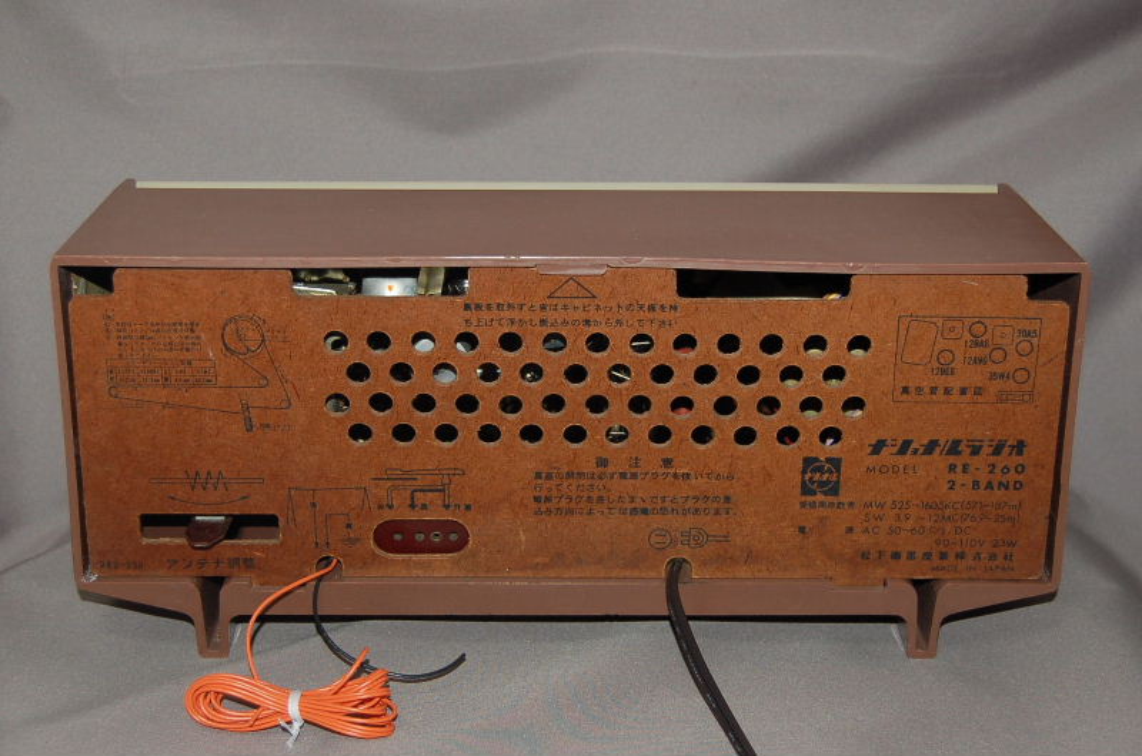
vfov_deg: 28.0
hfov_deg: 41.2
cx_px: 571
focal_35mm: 48
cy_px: 378
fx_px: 1520
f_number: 4.5
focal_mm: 32
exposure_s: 1/60
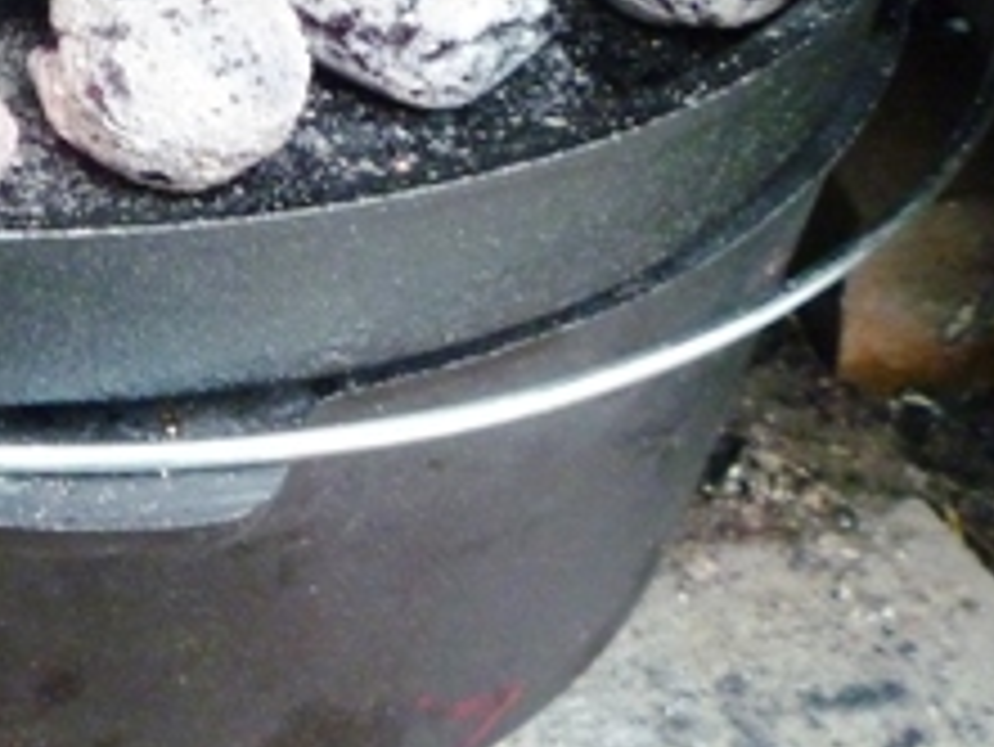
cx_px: 54
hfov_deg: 22.6
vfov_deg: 17.5
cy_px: 189
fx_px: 2413
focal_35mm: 84
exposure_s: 1/15
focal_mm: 5.2
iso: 400
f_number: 3.3
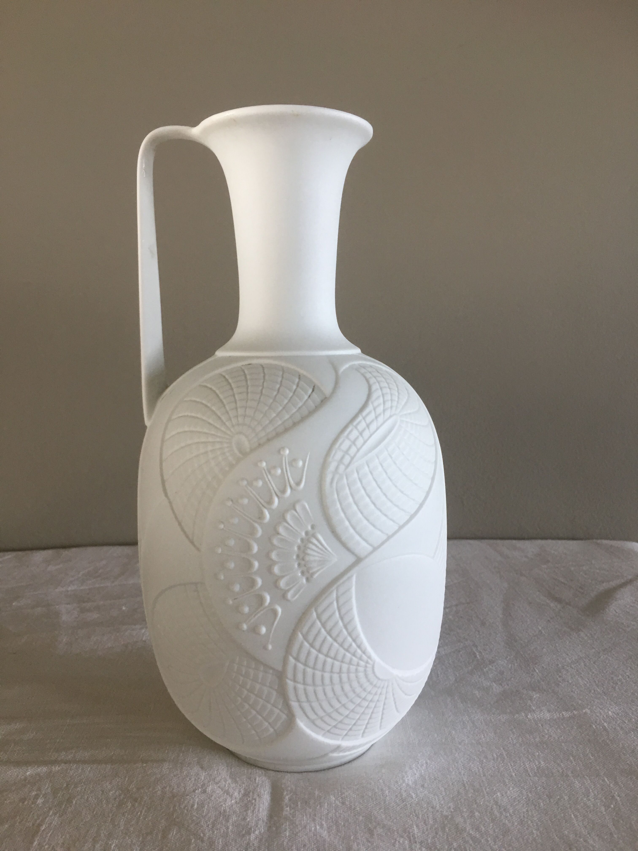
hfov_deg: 48.2
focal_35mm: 29
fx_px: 713
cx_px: 319
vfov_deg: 61.7
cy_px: 426
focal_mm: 4.15
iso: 40
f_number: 2.2
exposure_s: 1/17
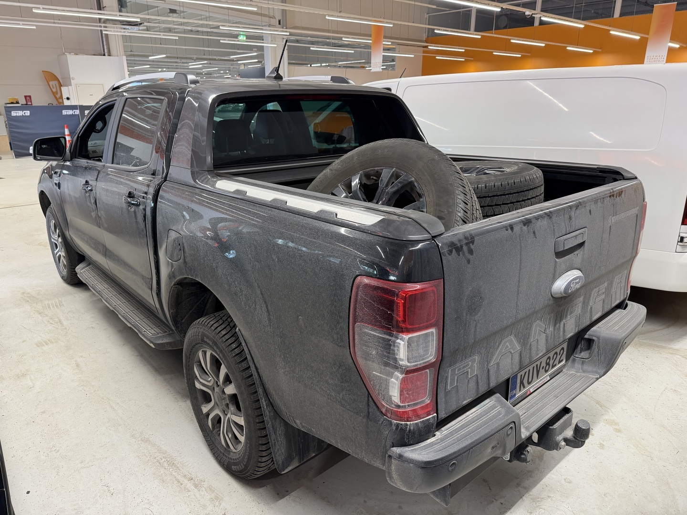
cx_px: 344
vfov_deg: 56.8
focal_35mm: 24
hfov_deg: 71.6
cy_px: 258
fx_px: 476
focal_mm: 6.76
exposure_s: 1/100
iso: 200
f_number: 1.78
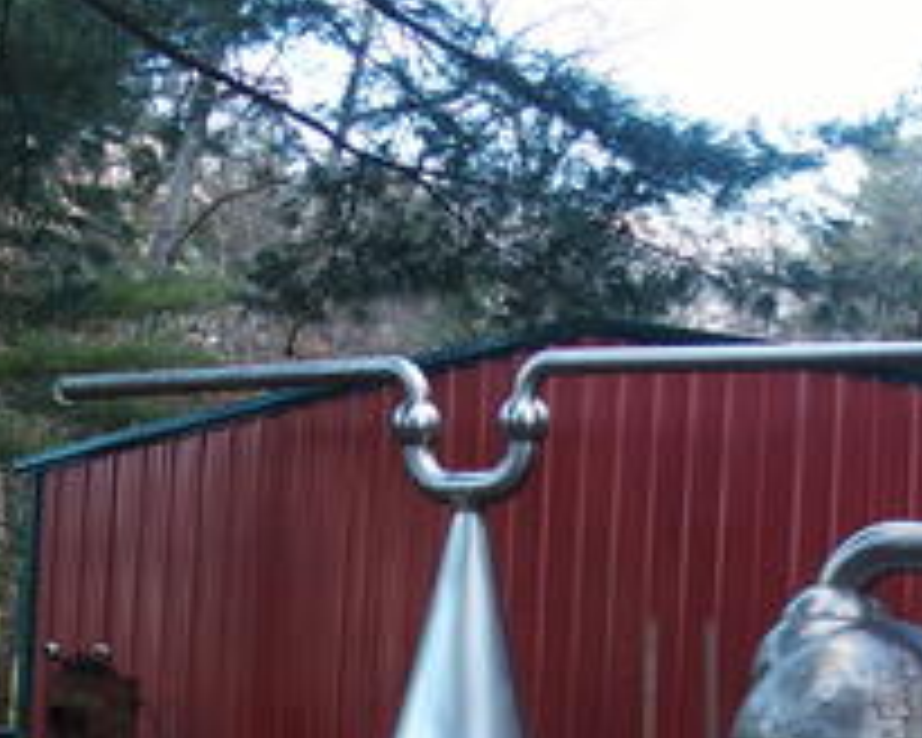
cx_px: 697
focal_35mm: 122
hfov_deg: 15.7
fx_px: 3329
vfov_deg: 12.6
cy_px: 639
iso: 200
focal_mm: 12
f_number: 2.8
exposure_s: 1/100
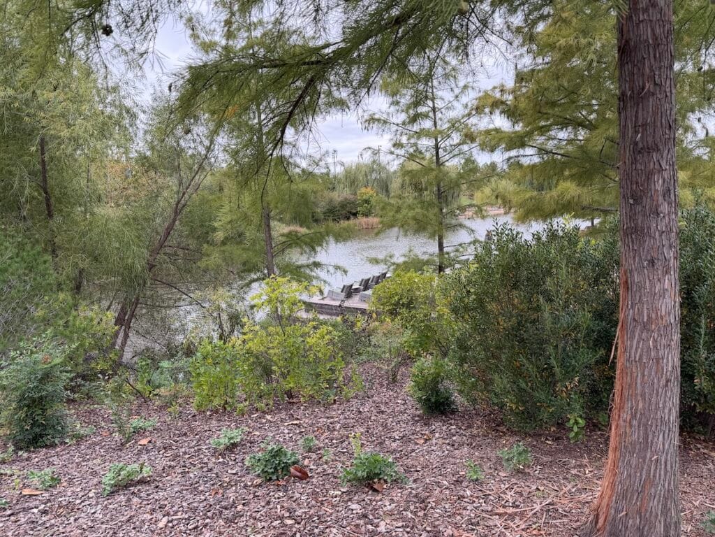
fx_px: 496
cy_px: 268
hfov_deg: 71.6
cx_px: 358
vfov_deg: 56.8
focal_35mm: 24
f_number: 1.78
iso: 100
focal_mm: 6.76
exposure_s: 1/313
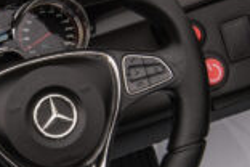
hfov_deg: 15.8
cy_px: 101
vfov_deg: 10.6
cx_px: 61
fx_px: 896
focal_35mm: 129
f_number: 22
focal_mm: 48
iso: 100
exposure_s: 1/100
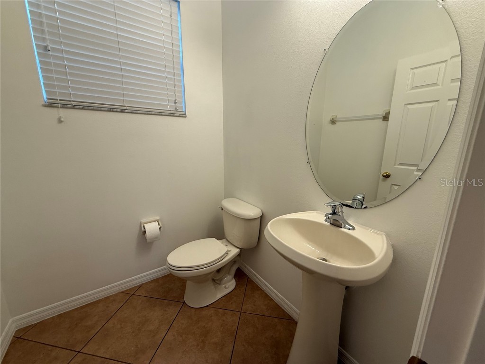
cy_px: 182
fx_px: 196
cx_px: 242
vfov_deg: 85.7
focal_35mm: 14
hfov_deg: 102.1
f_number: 2.2
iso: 100
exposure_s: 1/120
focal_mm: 2.22
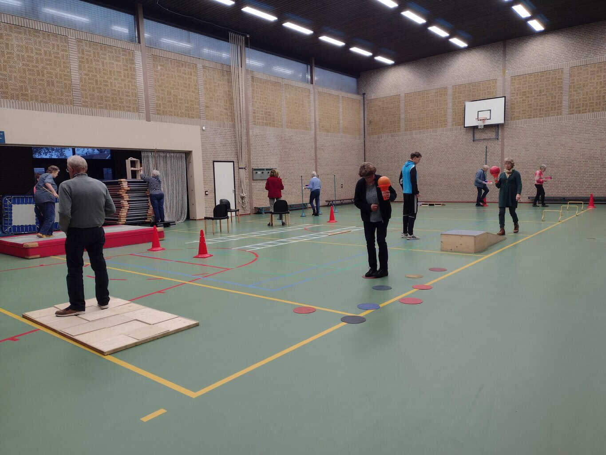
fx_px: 473
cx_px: 303
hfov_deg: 65.3
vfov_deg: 51.4
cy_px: 228
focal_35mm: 27
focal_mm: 4.7
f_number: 1.7
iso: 197
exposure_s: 1/100
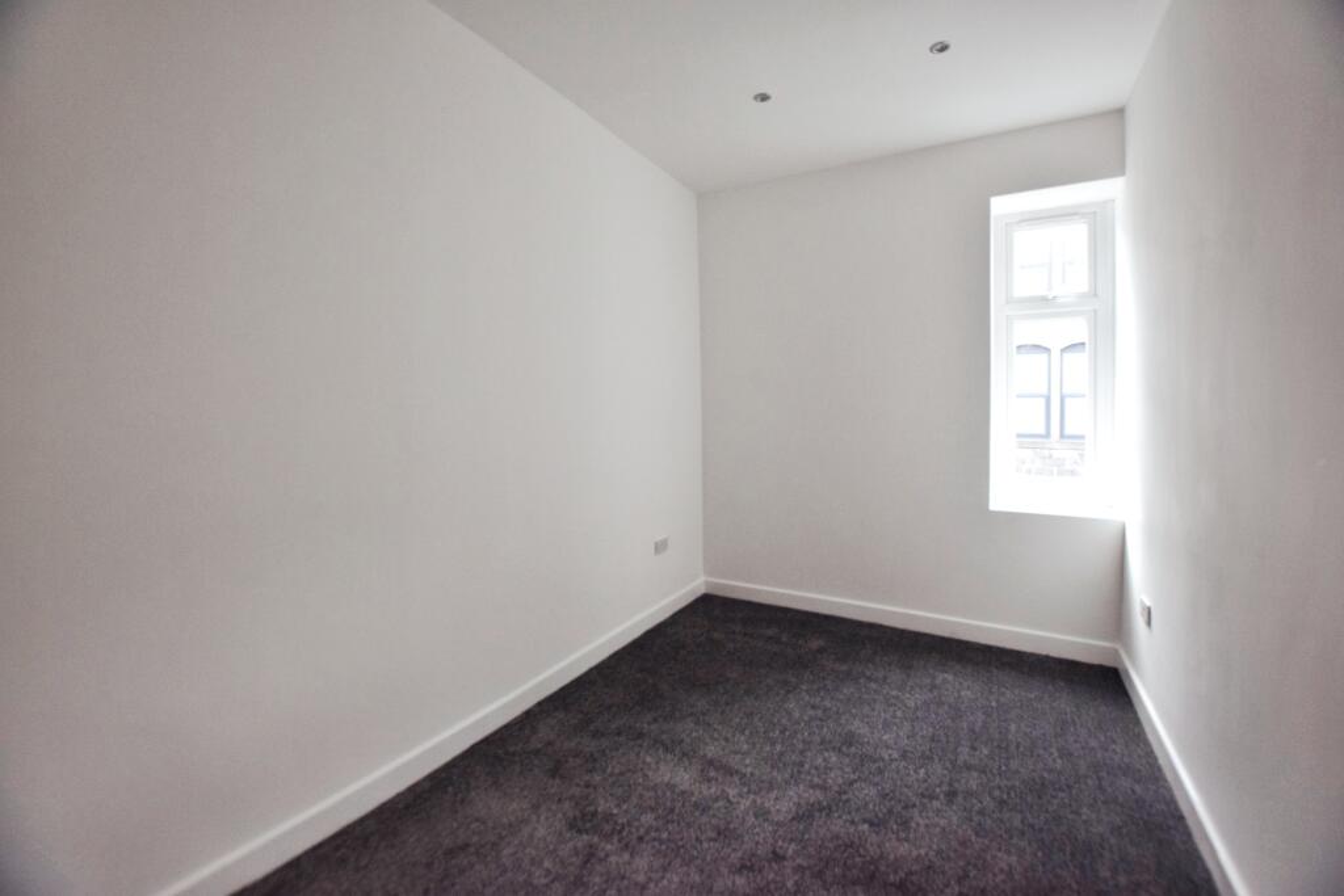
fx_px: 560
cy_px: 448
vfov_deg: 77.3
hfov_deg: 100.4
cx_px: 672
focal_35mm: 15
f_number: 4
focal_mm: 10
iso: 720
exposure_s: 1/60
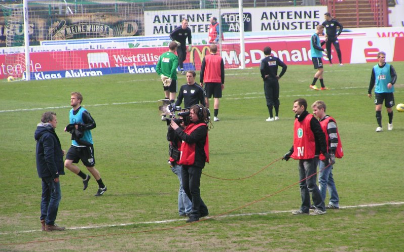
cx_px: 202
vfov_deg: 4.0
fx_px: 3644
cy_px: 144
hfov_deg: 6.3
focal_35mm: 331
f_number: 4.5
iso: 50
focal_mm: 47.6
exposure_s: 1/400
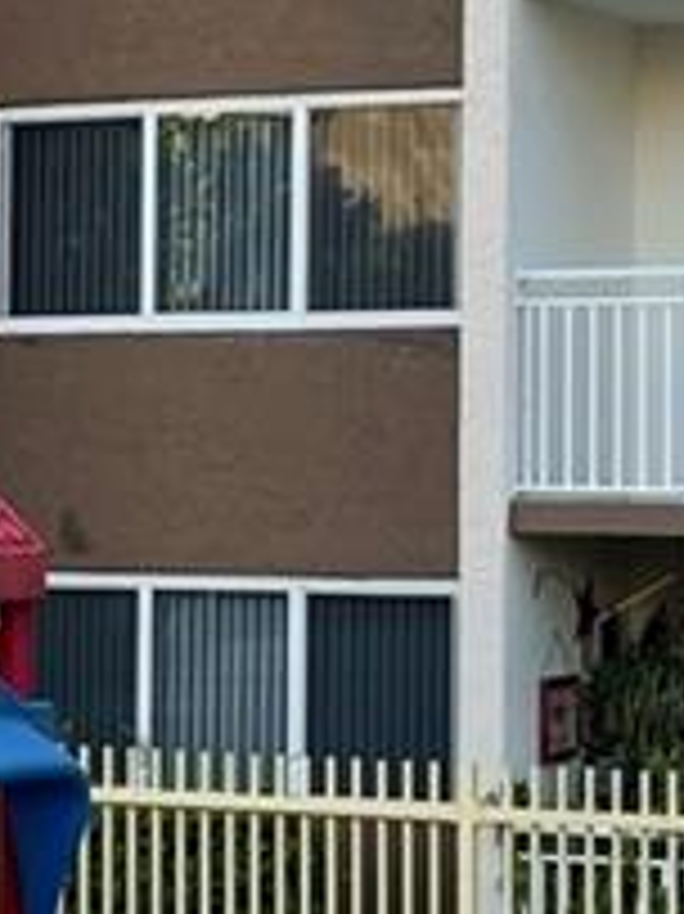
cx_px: -189
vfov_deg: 12.8
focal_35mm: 154
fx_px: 4062
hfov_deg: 9.5
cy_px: 383
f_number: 1.6
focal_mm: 5.1
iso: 32
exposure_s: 1/459
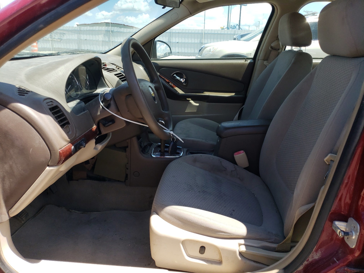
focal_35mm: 26
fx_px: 273
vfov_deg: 53.1
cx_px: 182
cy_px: 136
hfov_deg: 67.3
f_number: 1.5
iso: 50
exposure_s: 1/1000
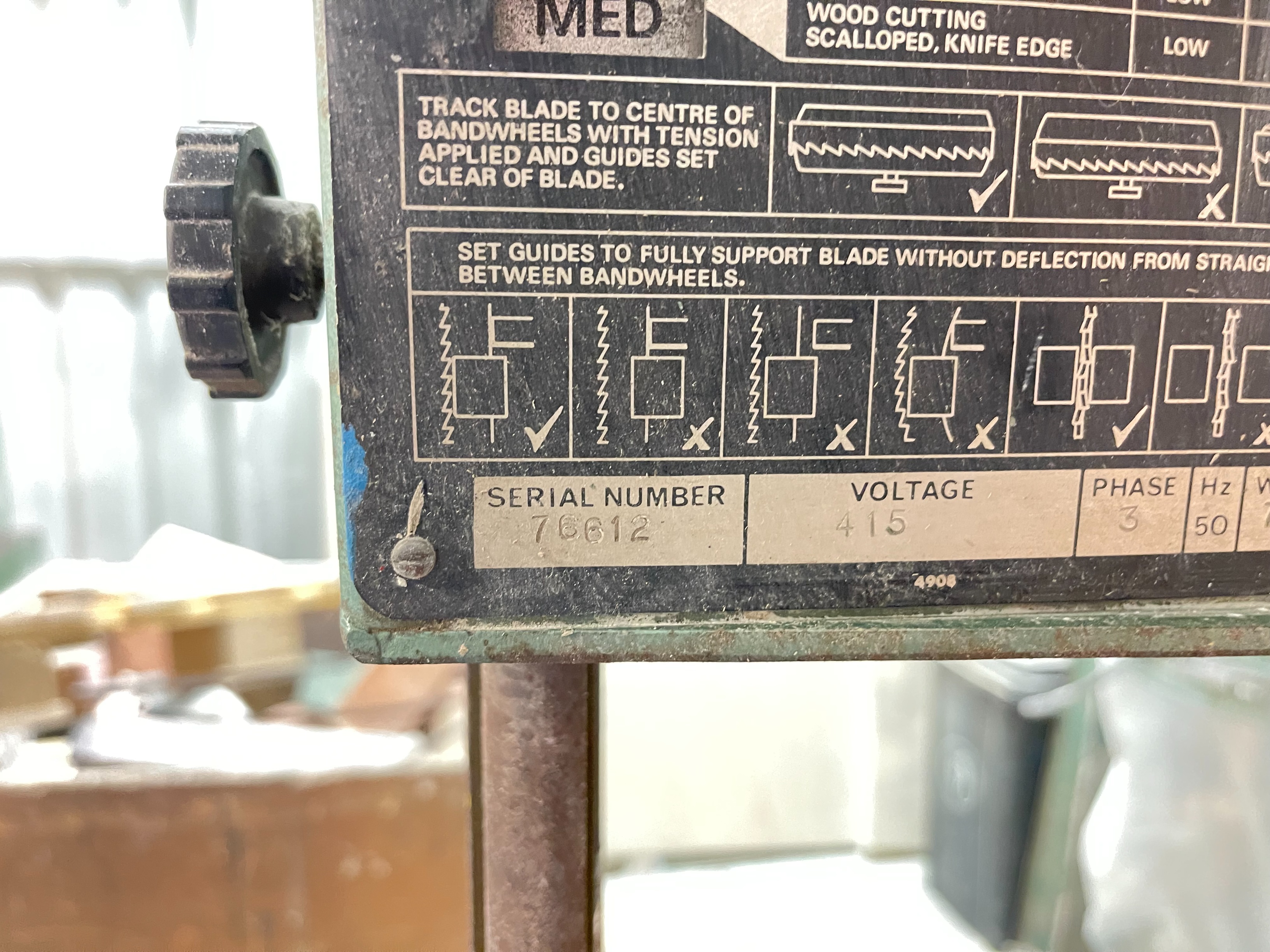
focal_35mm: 26
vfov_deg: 53.1
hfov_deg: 67.3
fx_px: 954
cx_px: 635
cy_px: 476
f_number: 1.6
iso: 1000
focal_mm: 5.1
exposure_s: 1/25
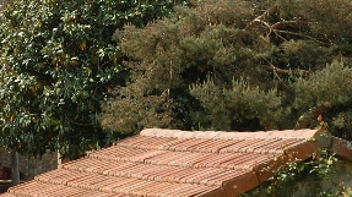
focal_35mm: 224
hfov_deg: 9.6
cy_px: 127
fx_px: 2089
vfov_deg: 5.4
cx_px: 261
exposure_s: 1/320
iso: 200
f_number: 9
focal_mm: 40
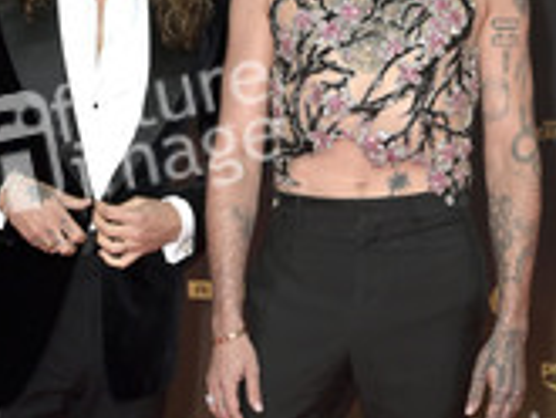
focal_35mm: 154
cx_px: 206
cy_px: 310
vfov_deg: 9.6
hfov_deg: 12.8
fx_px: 2475
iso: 1250
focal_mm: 66
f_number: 5
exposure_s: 1/250
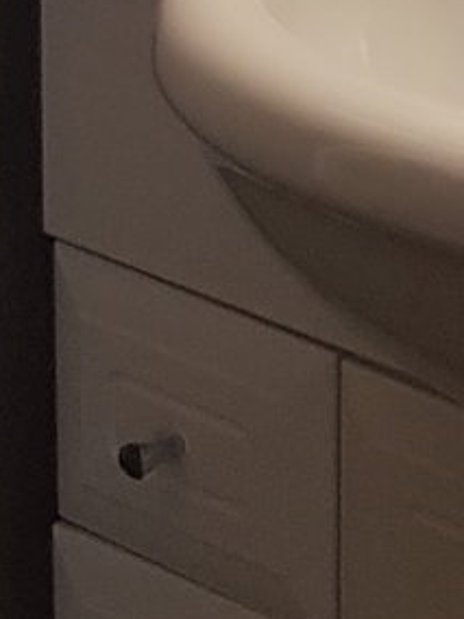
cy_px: -391
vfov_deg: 9.8
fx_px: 3485
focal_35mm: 195
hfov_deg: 7.0
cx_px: 1301
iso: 80
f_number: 1.7
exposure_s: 1/100
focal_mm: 4.2
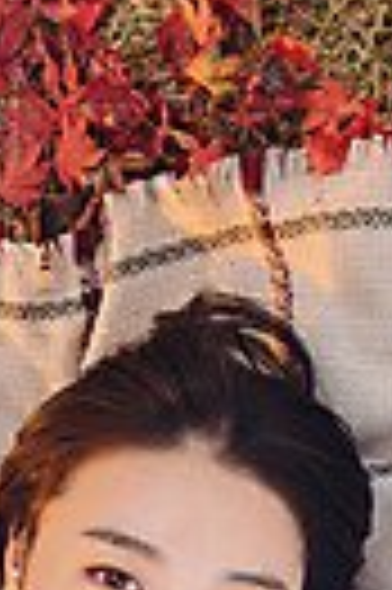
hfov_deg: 13.8
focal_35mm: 98
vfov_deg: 19.8
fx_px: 1605
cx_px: 354
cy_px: 667
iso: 250
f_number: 2.8
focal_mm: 32
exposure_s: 1/400
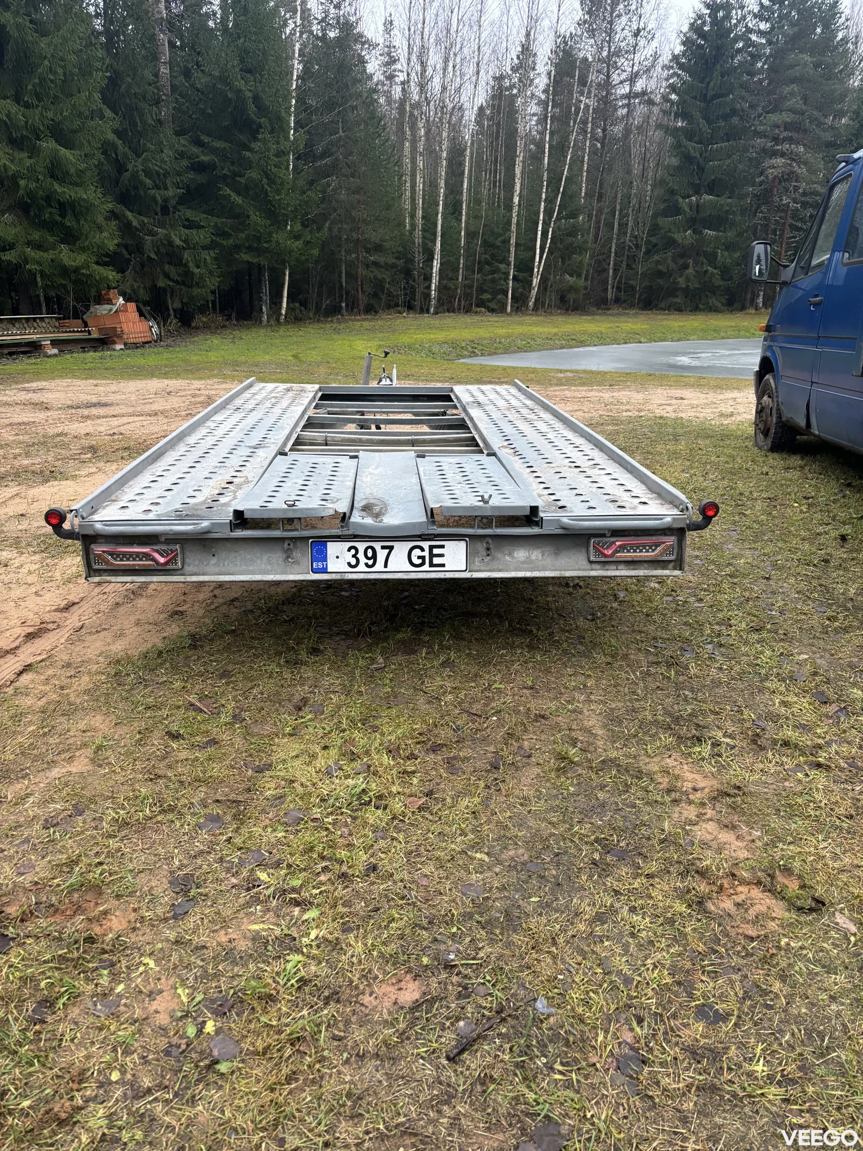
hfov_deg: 53.1
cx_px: 432
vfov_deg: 67.3
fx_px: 864
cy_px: 576
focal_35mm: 26
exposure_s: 1/60
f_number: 1.6
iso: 250
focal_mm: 5.96
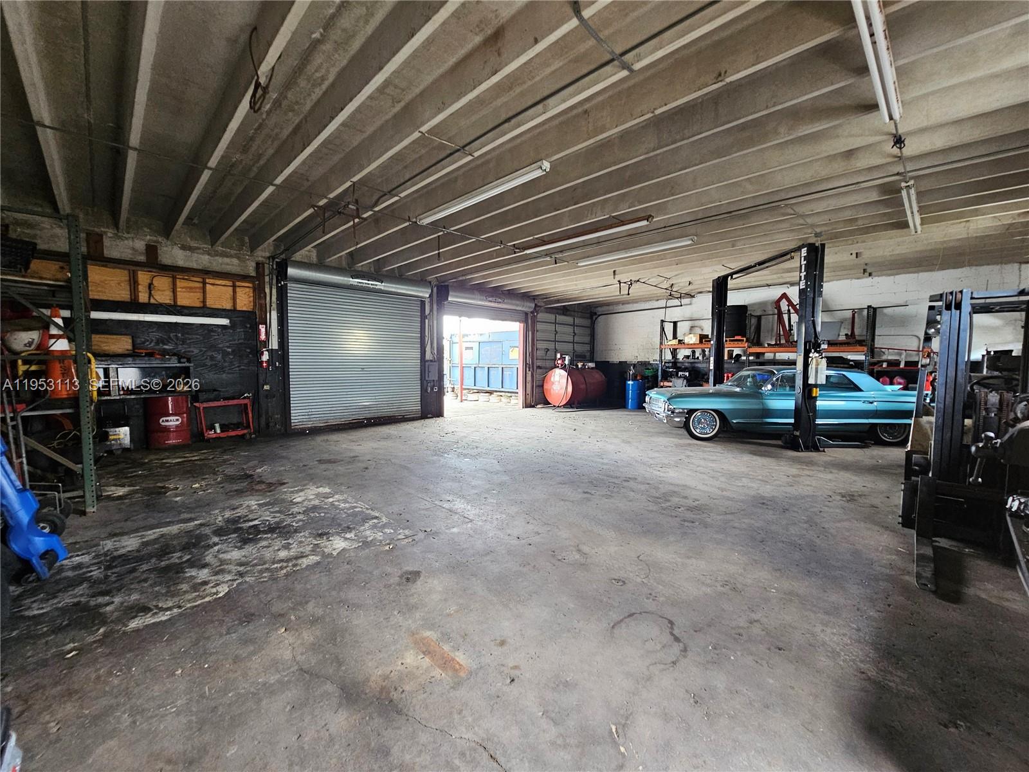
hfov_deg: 106.2
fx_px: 386
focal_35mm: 13
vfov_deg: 89.9
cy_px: 386
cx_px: 514
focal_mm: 2.2
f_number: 2.2
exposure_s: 1/30
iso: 320
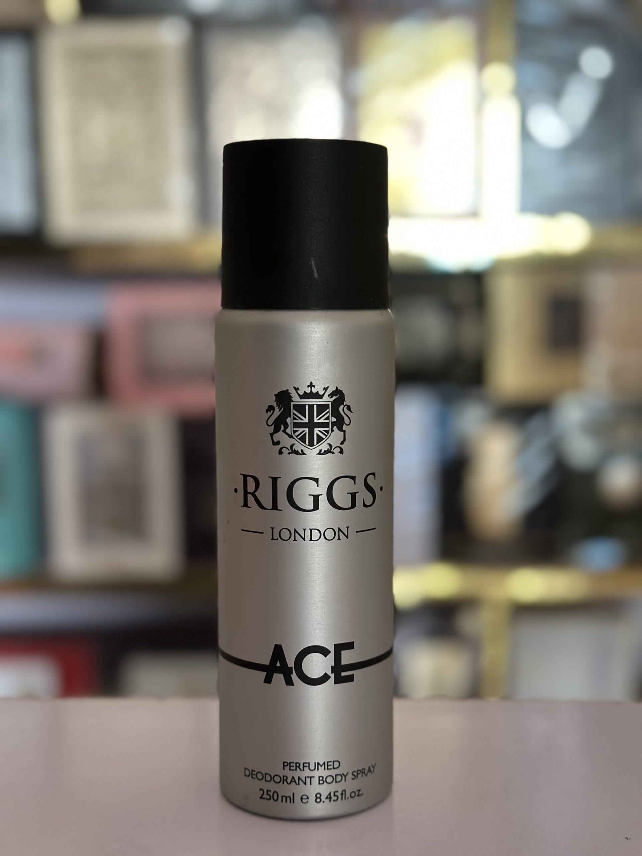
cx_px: 321
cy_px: 428
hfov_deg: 30.3
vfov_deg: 39.7
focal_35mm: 48
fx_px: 1187
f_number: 1.78
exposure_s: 1/60
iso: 200
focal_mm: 6.86
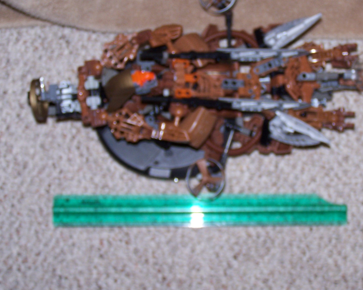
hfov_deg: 22.1
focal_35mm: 86
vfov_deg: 17.9
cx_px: 246
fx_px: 924
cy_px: 126
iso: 80
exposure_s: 1/60
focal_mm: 9.8
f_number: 3.1
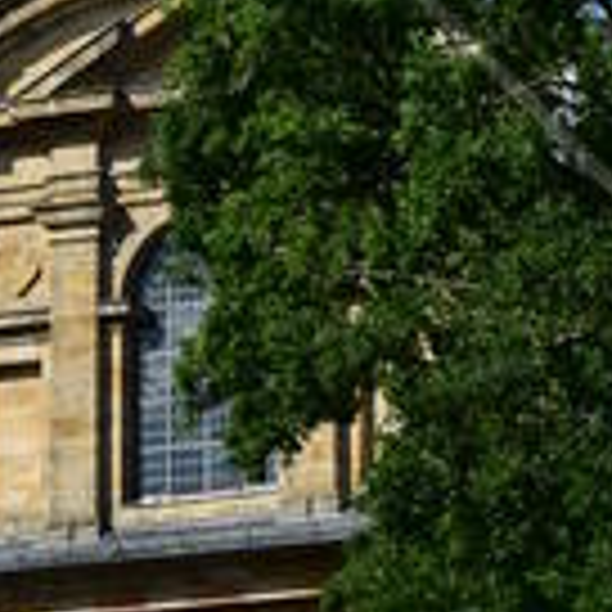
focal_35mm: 282
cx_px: 61
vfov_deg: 6.1
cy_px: -364
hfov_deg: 6.2
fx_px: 5641
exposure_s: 1/320
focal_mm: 52
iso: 100
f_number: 9
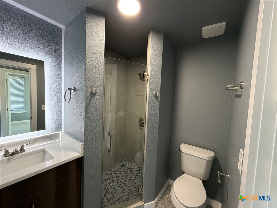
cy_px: 104
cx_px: 138
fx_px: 112
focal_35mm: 14
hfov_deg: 102.1
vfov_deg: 85.7
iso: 200
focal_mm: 2.22
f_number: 2.2
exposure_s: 1/60
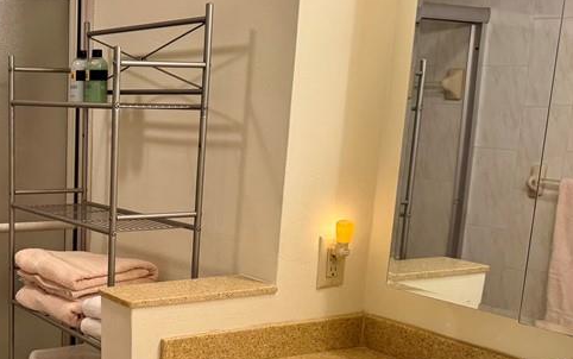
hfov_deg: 35.6
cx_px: 73
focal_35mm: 54
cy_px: 300
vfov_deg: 23.6
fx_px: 844
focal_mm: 6.76
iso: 200
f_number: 1.78
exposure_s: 1/120
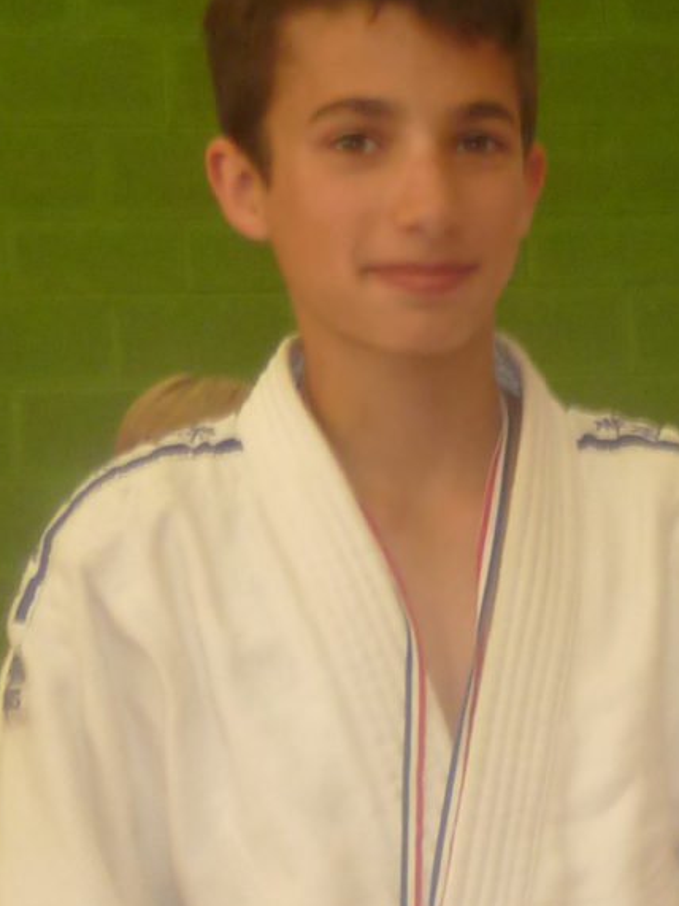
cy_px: 1127
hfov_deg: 8.6
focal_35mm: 166
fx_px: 4343
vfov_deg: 11.6
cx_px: 1244
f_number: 3.6
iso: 125
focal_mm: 6.1
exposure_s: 1/30
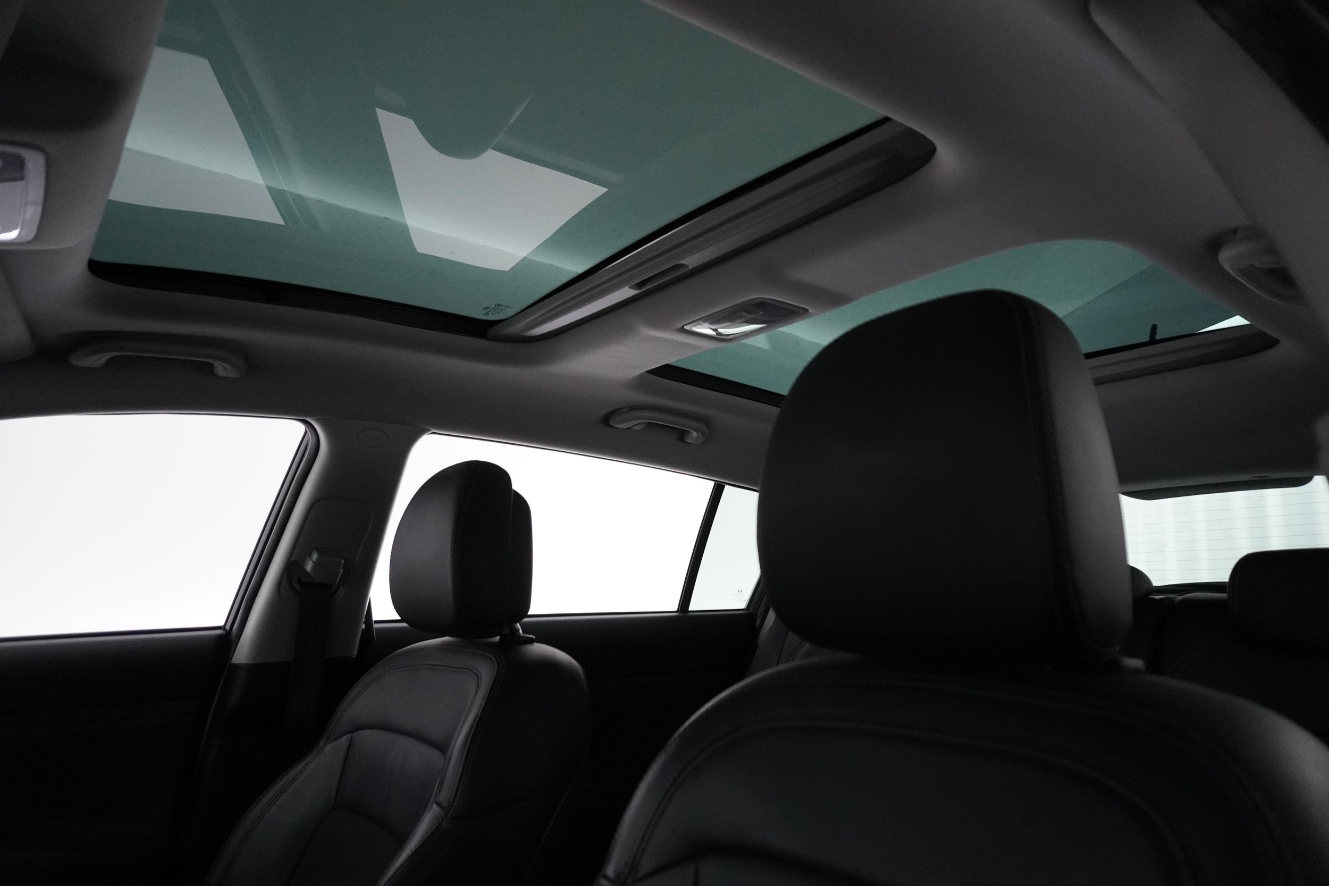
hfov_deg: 73.7
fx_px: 886
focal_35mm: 24
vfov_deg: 53.1
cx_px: 664
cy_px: 443
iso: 4000
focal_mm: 16
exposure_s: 1/160
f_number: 3.5
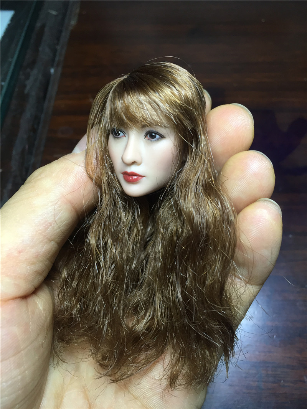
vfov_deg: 61.6
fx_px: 343
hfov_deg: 48.2
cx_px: 154
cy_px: 204
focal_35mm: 29
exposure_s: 1/40
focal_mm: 4.15
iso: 32
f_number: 2.2
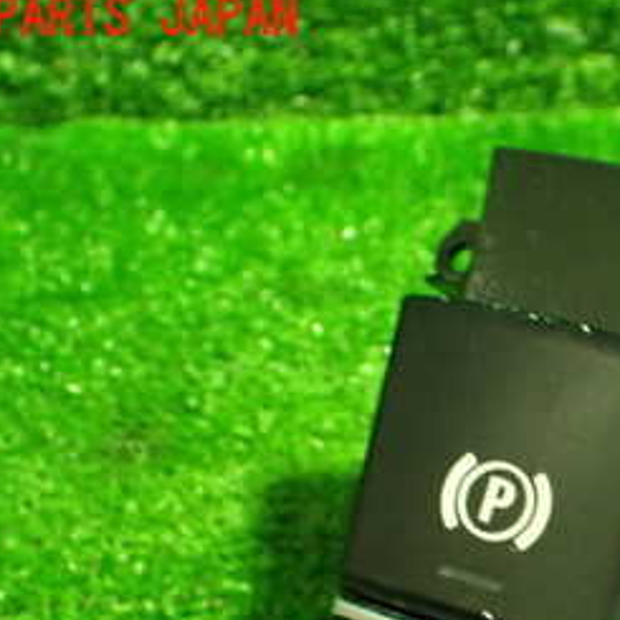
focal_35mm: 65
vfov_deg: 25.7
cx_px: 597
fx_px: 1317
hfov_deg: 25.4
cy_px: 557
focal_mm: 5.4
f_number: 2.3
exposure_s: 1/40
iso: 800
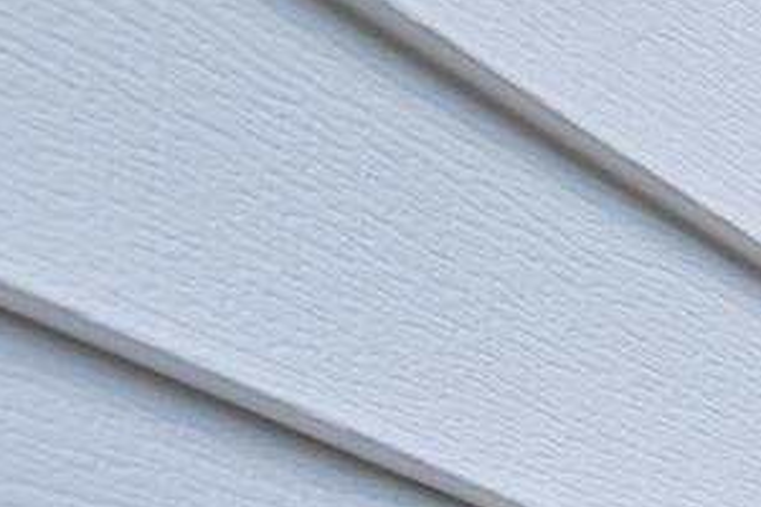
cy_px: 1274
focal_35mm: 164
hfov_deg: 9.4
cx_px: 2387
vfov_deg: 7.7
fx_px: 3467
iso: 400
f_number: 8
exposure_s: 1/640
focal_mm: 24
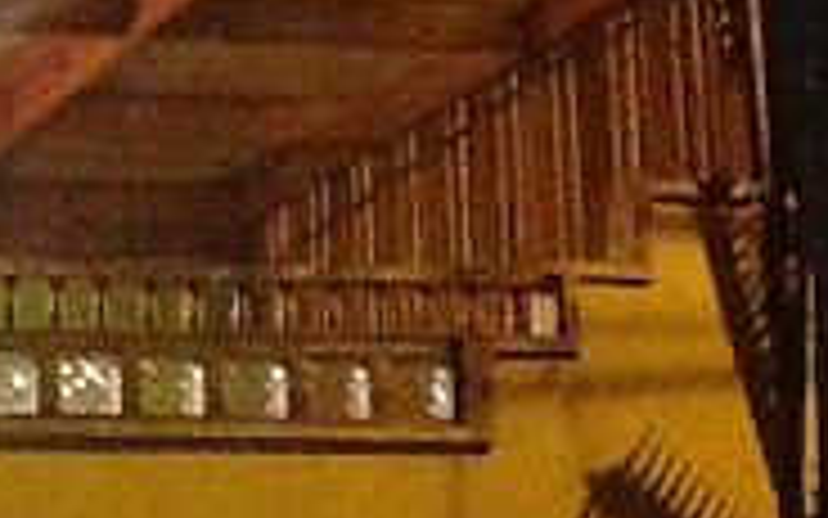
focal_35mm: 155
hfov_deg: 12.2
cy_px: 860
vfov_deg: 8.2
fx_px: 3498
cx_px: -742
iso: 1600
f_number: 2.4
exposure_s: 1/15
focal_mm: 4.12
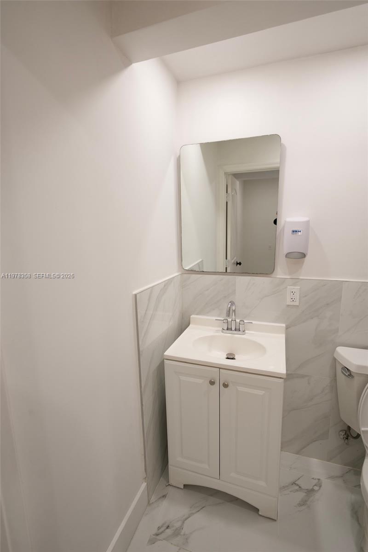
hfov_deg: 70.1
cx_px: 184
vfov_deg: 92.9
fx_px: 262
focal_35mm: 17
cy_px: 276
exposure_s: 1/60
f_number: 4
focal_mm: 17.1
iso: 400
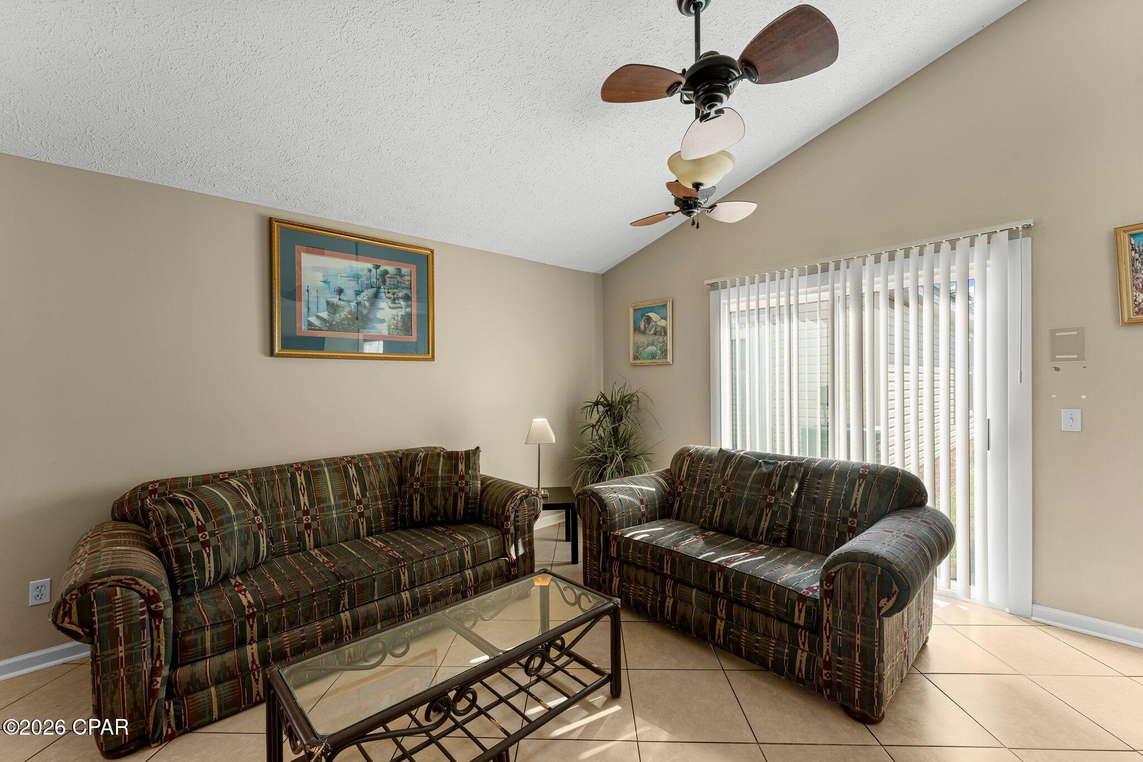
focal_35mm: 14
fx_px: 444
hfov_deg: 104.3
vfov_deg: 81.2
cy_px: 381
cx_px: 572
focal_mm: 14
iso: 400
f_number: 9
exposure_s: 1/50
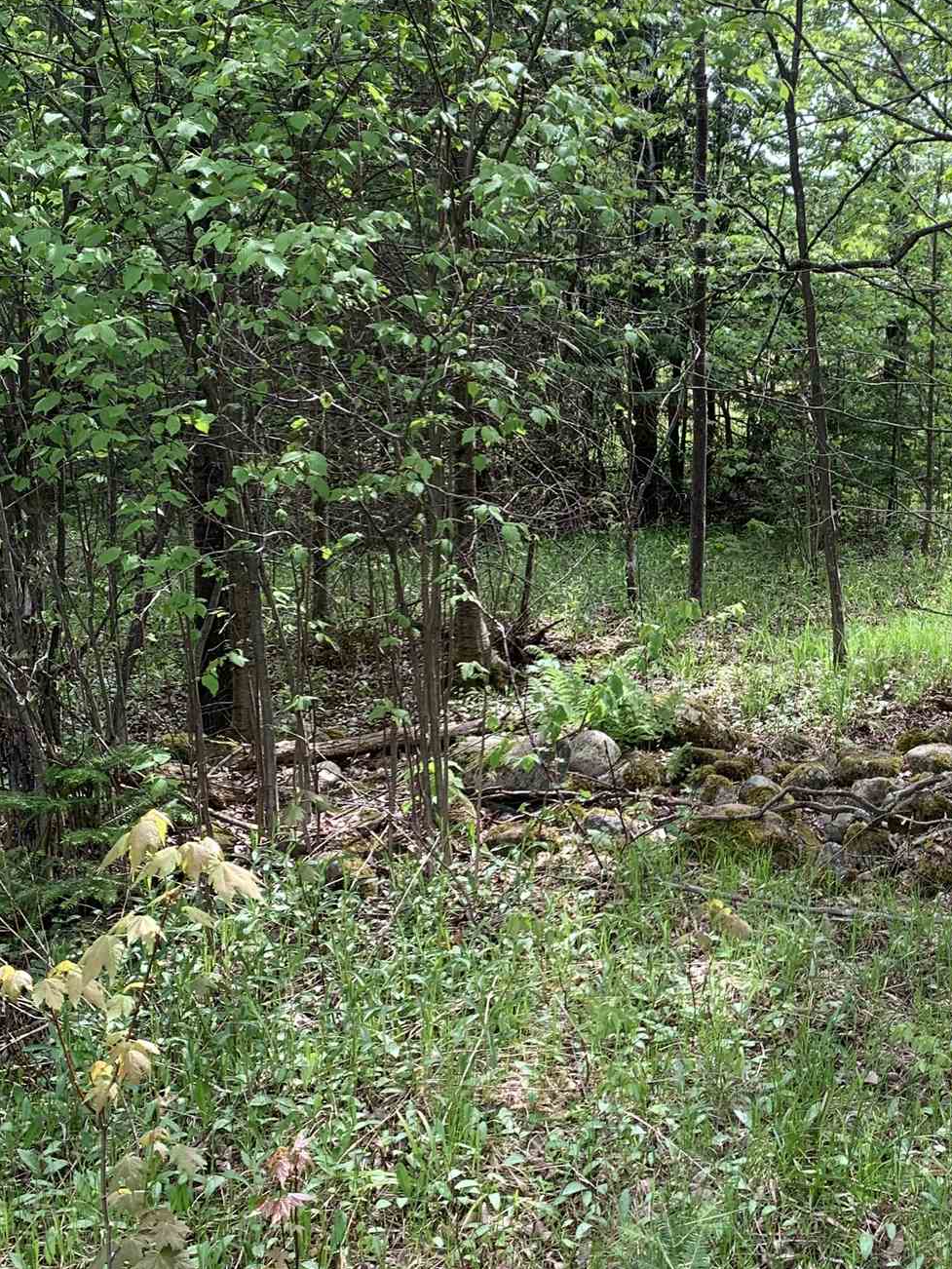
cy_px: 492
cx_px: 794
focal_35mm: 46
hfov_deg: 30.6
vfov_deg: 41.0
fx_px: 1686
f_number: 1.8
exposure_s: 1/197
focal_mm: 4.25
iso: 25
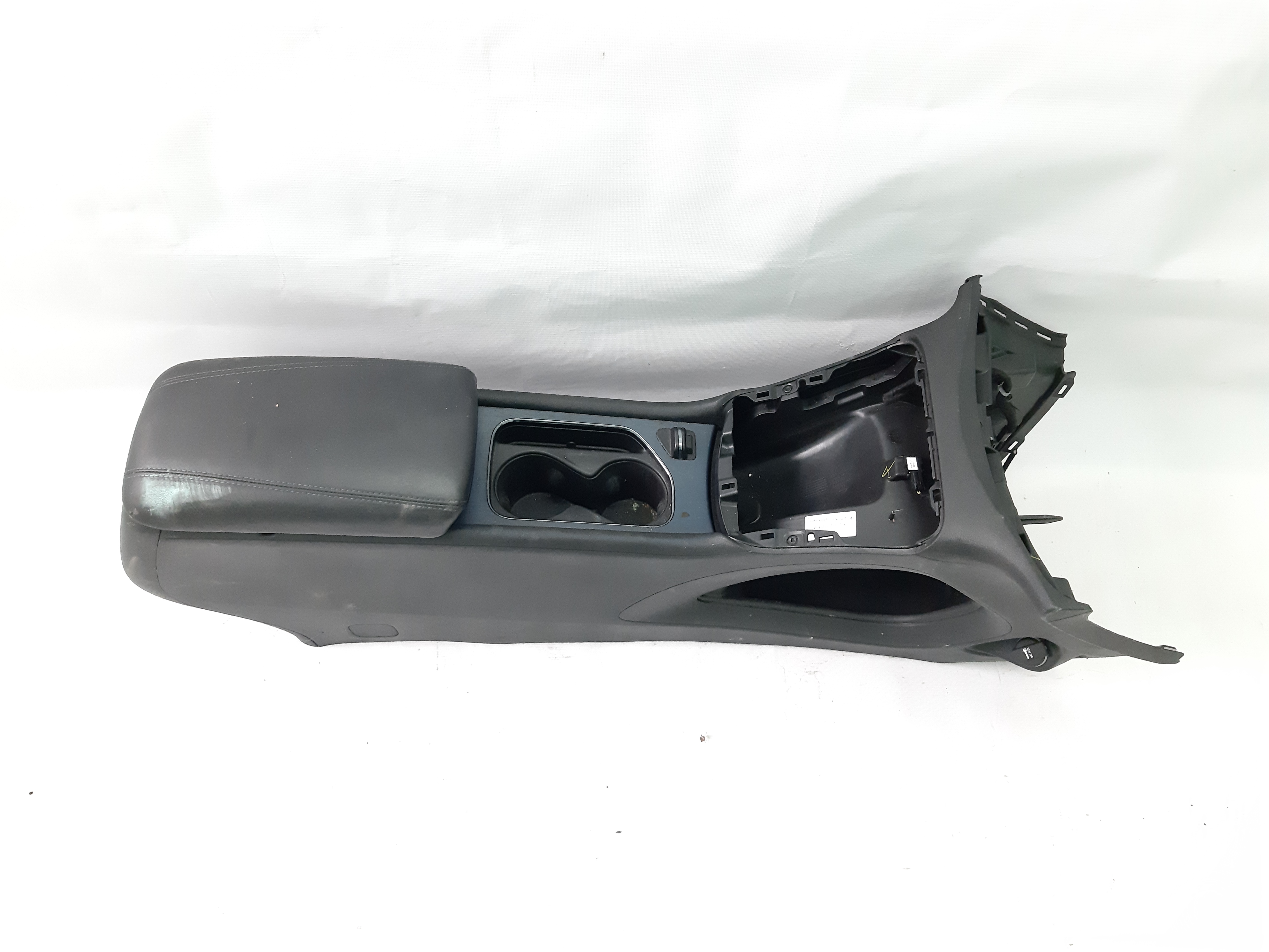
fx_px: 990
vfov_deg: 51.4
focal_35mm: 27
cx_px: 634
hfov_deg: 65.3
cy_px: 476
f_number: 1.7
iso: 400
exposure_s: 1/25
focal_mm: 3.93
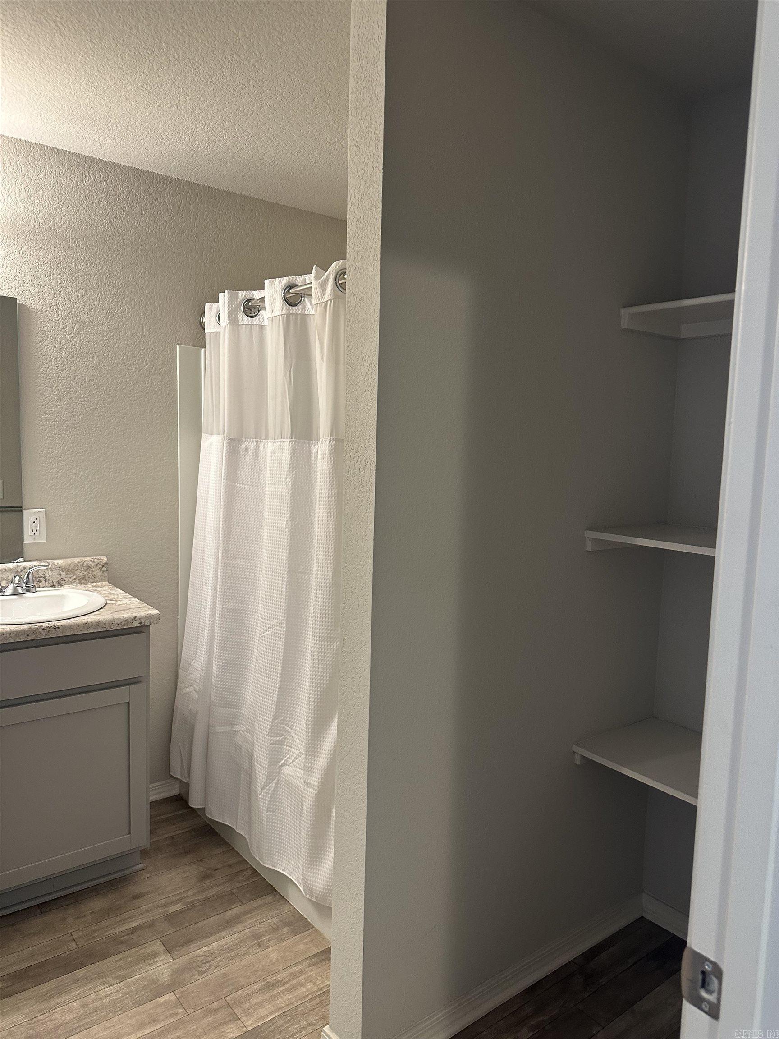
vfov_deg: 71.6
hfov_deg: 56.8
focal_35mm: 24
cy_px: 520
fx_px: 720
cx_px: 390
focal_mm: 6.86
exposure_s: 1/60
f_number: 1.78
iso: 200
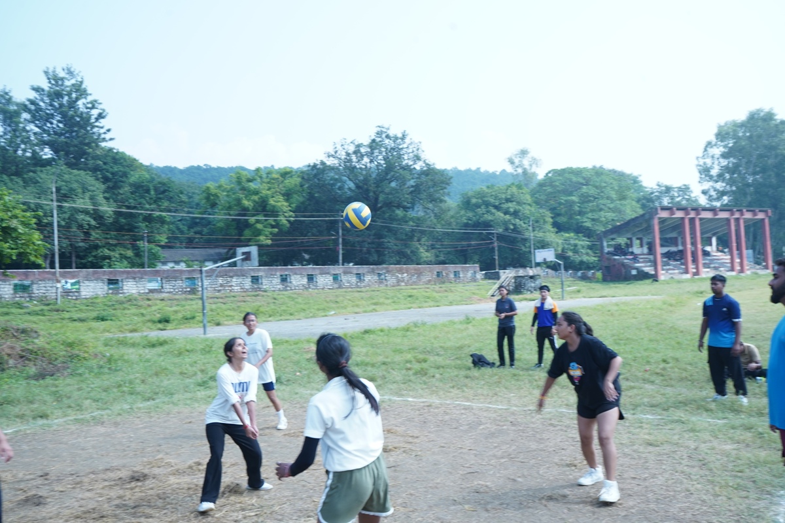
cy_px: 262
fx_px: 676
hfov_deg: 60.3
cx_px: 392
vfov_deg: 42.3
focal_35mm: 31
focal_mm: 31
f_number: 9
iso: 250
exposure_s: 1/160
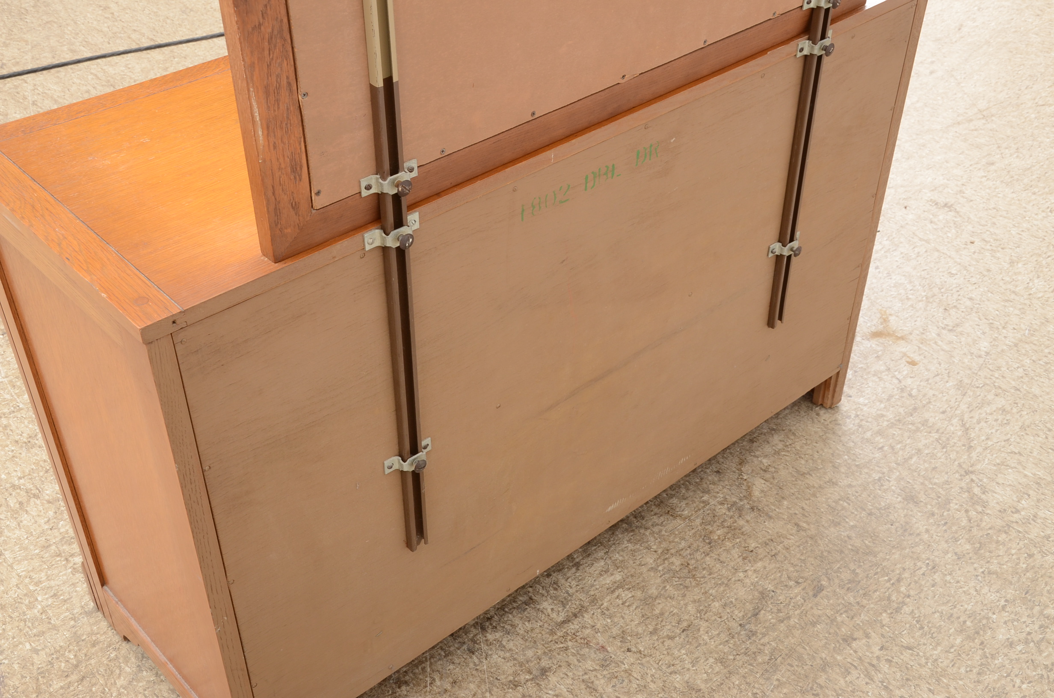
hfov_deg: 46.5
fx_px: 1227
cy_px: 349
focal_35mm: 42
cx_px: 527
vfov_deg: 31.8
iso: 250
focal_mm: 28
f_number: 10
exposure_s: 1/160
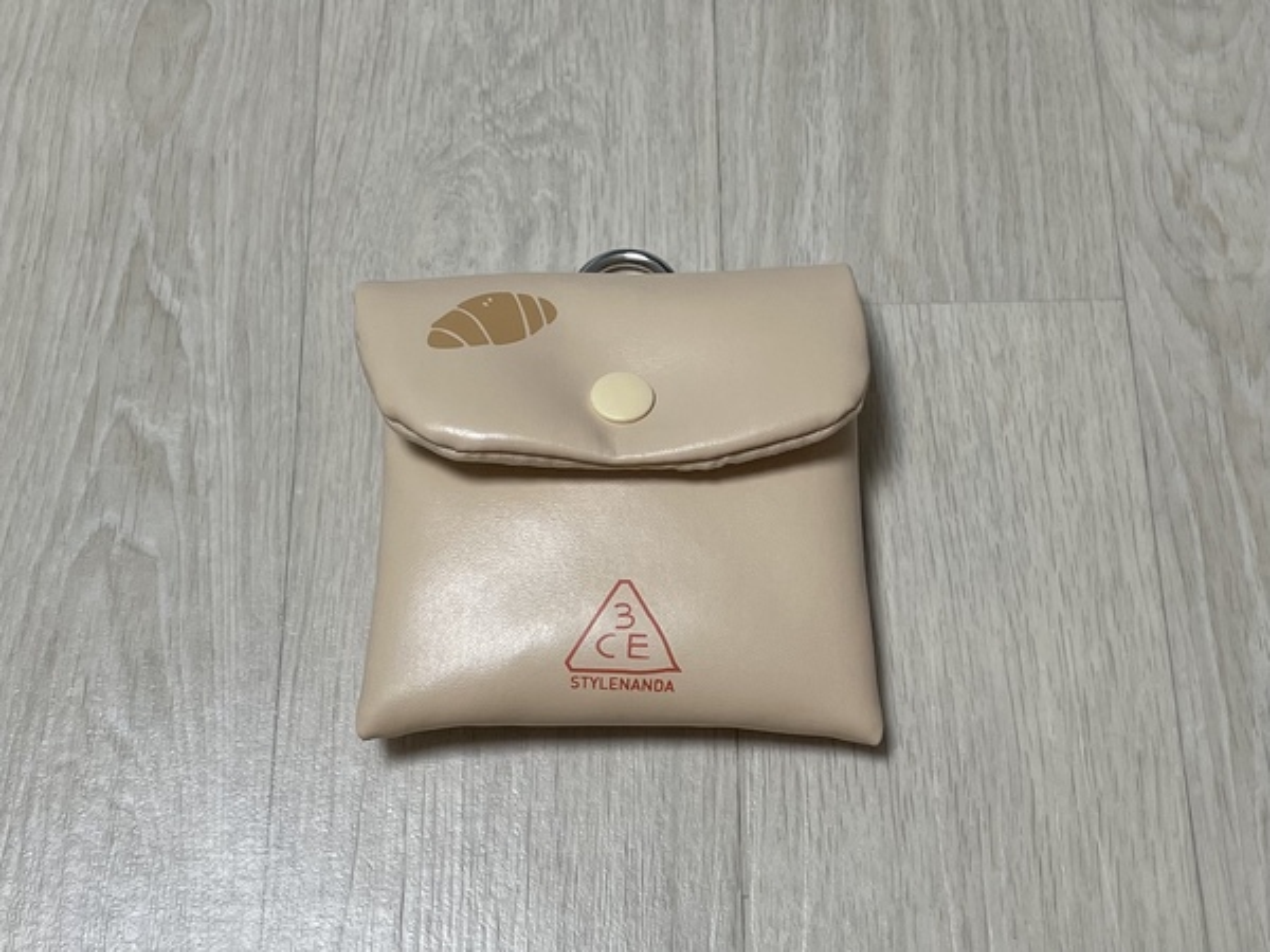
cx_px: 635
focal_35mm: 26
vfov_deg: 53.1
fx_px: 954
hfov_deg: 67.3
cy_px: 476
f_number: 1.6
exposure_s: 1/120
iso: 80
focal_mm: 4.2
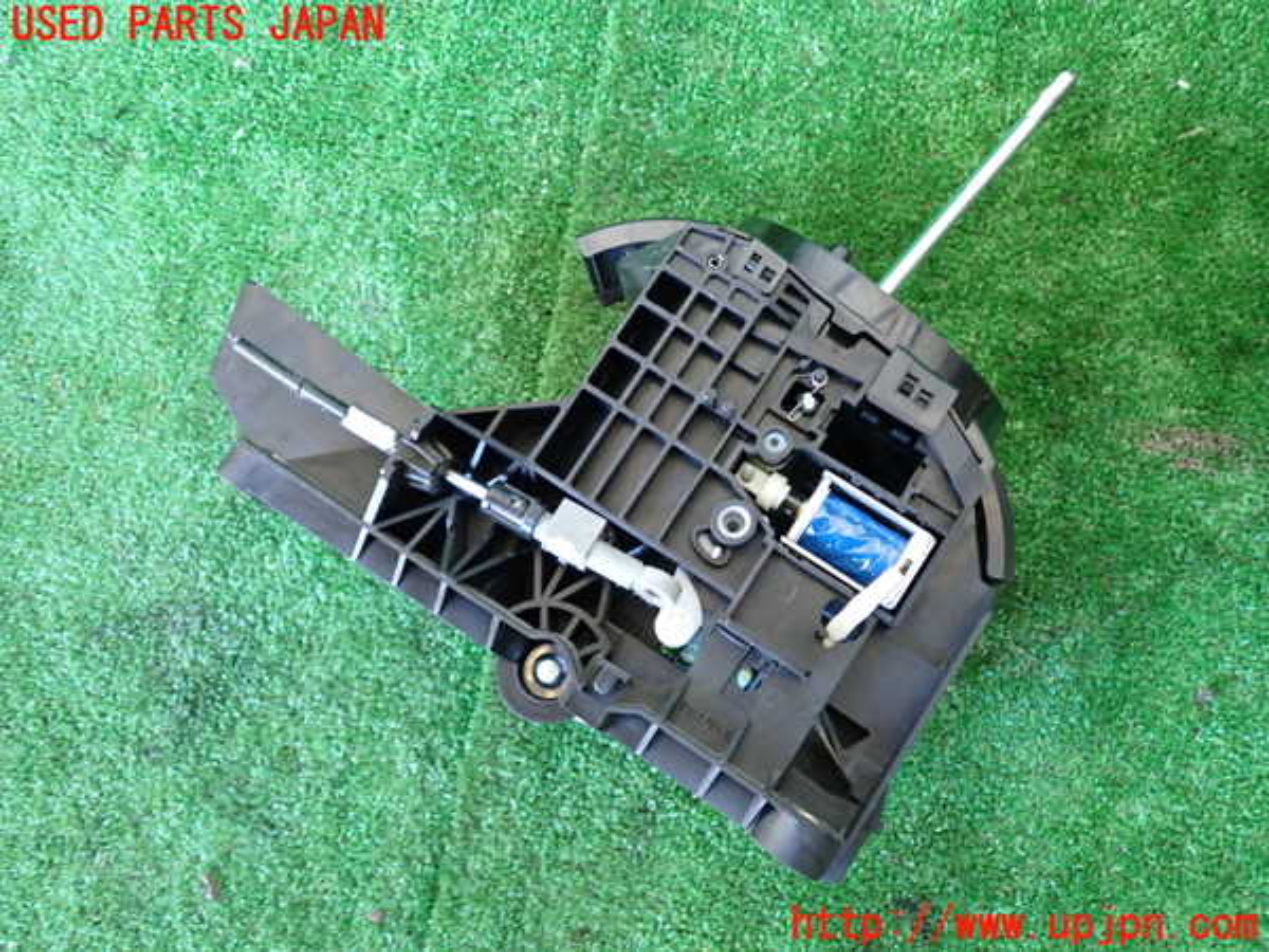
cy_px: 476
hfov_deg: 60.0
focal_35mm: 30
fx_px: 1100
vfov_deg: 46.8
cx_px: 634
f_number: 2.3
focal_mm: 5.4
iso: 500
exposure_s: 1/30
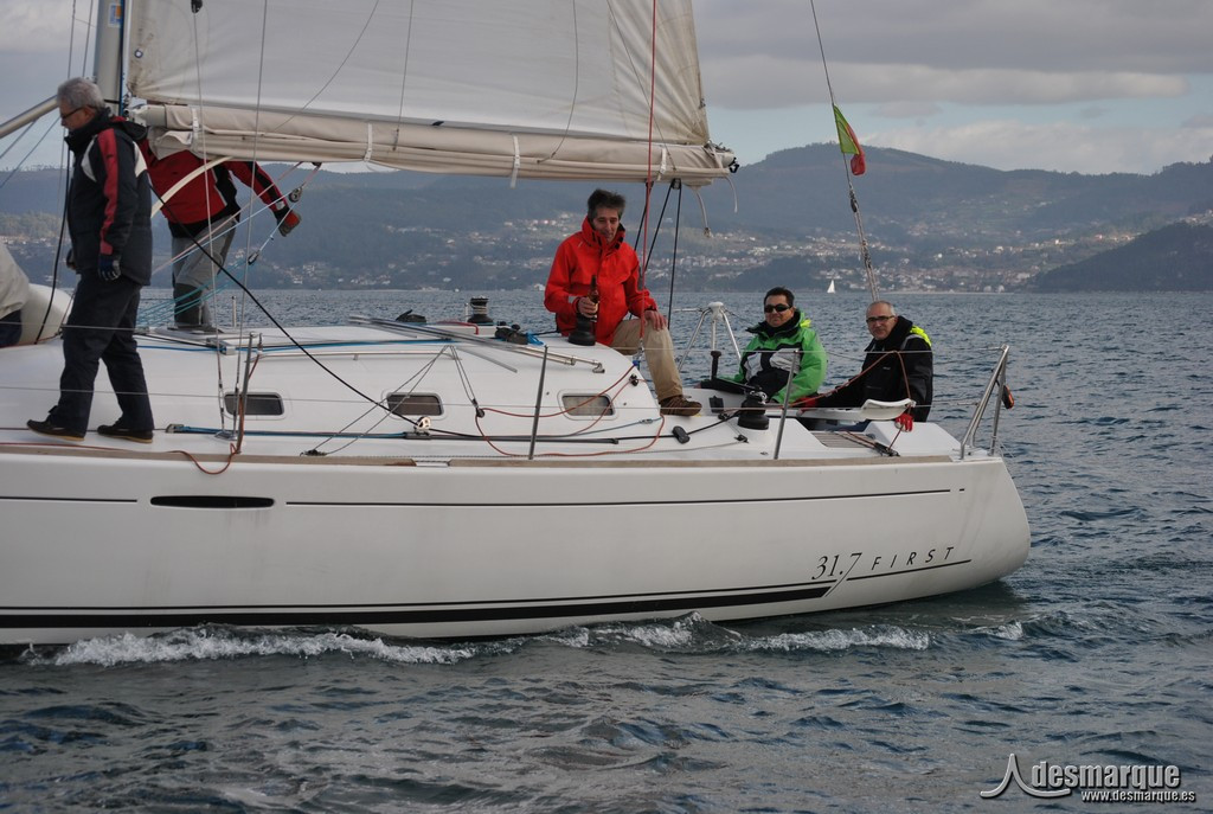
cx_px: 606
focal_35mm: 99
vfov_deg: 13.9
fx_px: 3342
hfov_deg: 20.6
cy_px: 407
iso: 125
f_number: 5.6
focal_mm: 66
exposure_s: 1/500
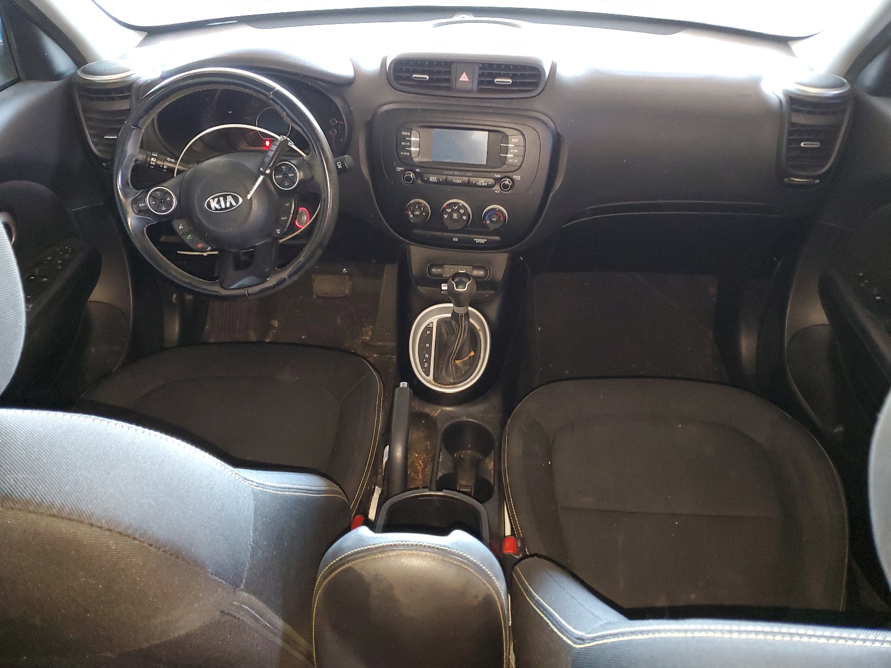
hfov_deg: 67.3
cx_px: 446
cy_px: 334
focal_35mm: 26
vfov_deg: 53.1
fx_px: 669
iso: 299
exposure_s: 1/15
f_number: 1.5
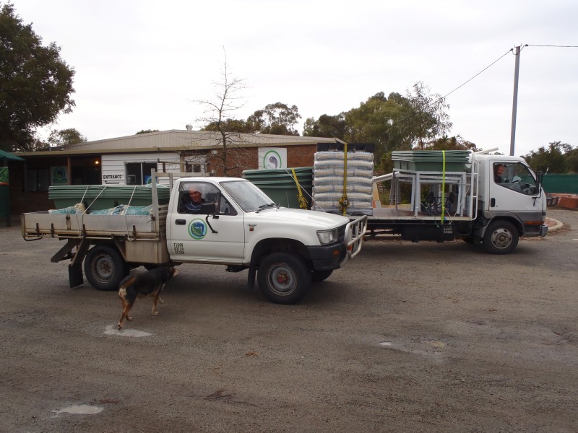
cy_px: 216
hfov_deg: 63.4
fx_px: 468
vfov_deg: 49.7
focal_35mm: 28
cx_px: 289
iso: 80
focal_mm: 5
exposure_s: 1/160
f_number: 3.9
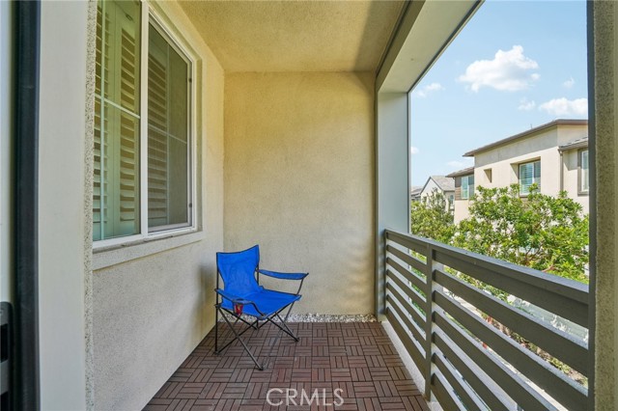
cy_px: 206
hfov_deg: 108.4
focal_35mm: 13
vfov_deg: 85.4
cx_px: 309
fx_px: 223
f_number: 8
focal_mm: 13
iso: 100
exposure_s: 1/50
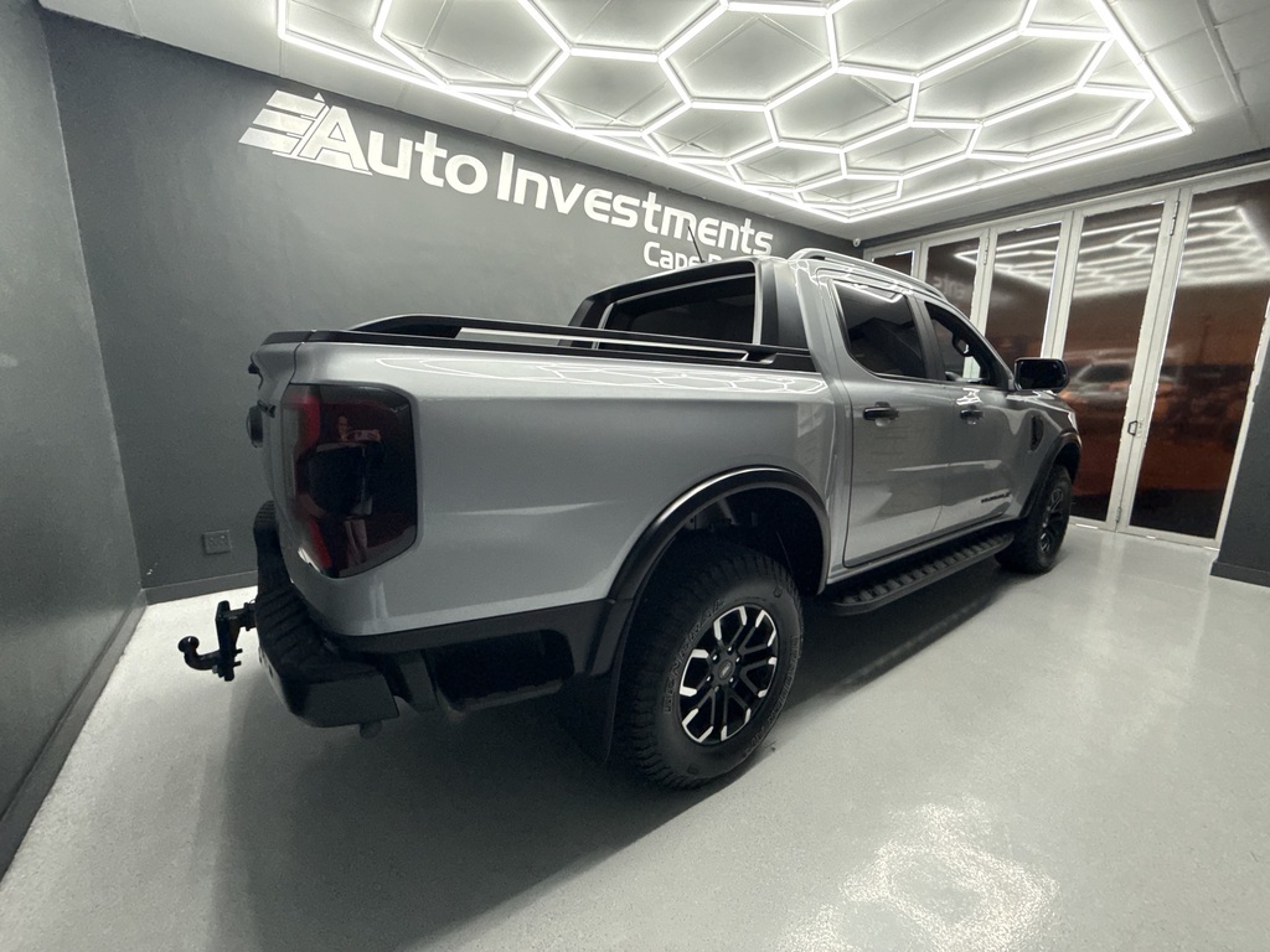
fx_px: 514
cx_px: 635
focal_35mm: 14
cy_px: 476
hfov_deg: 102.1
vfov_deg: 85.7
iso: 500
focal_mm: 2.22
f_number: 2.2
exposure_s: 1/100
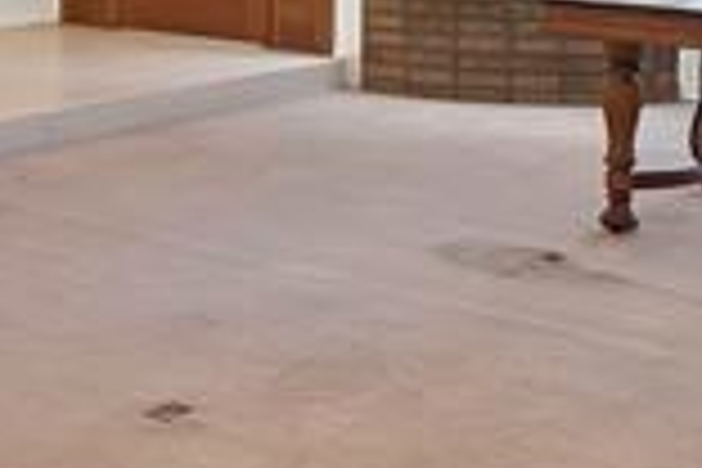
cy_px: -158
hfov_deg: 24.4
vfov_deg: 16.3
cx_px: -9
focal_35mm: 79
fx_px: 1540
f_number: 9
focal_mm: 12
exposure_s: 1/3
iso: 640
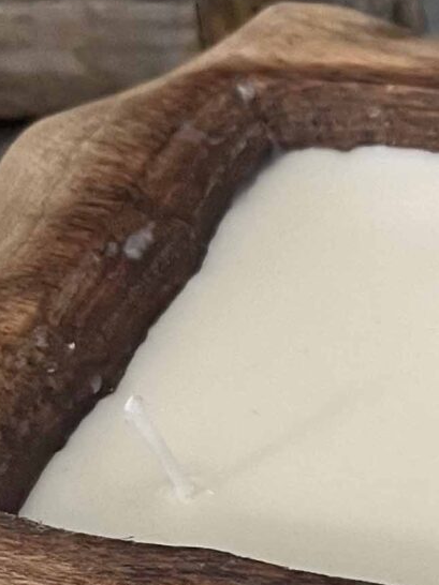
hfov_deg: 11.6
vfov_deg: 16.1
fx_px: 2065
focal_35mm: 122
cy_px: 412
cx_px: 664
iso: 160
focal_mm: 5.7
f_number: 1.5
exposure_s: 1/60
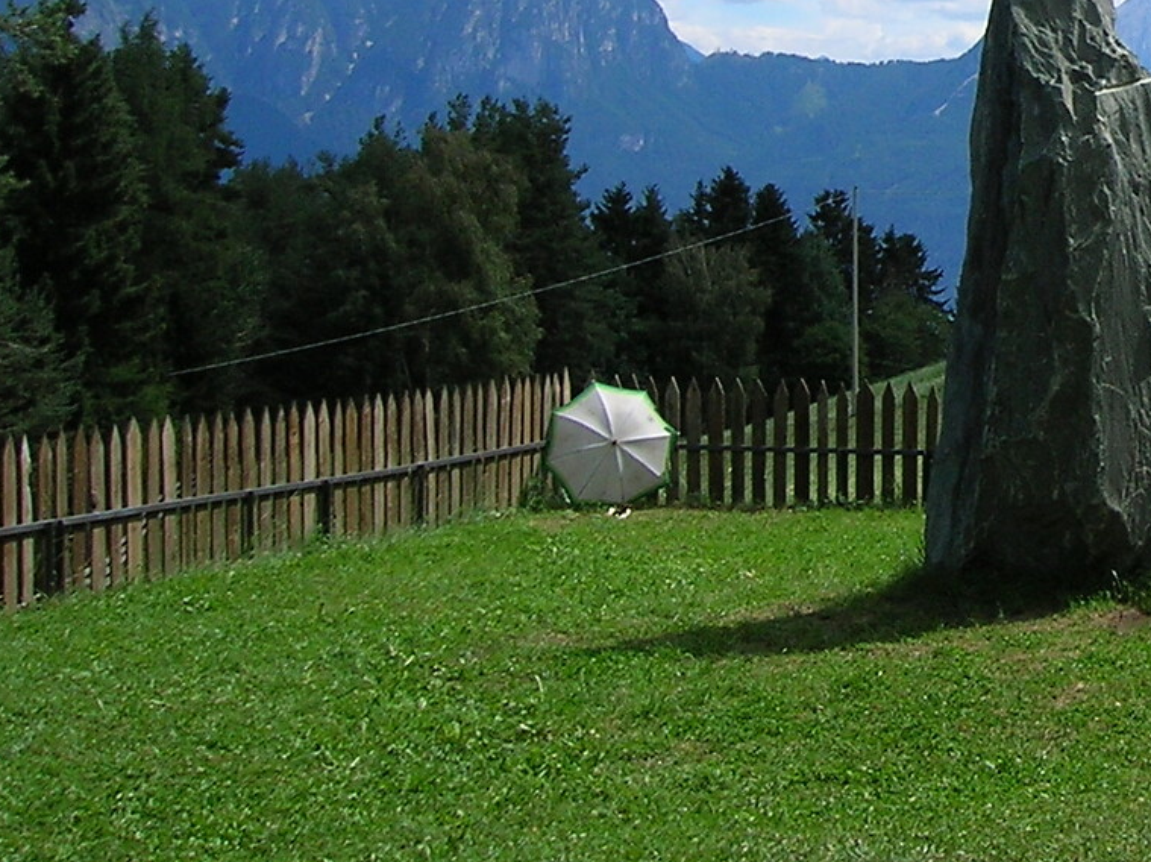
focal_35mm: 86
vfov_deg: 16.6
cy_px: -89
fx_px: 2857
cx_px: 1389
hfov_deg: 21.2
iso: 50
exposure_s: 1/472
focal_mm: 5.7
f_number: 4.9
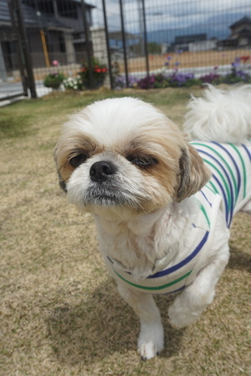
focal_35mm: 34
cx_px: 126
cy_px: 188
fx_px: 361
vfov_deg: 55.1
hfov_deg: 38.4
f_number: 9
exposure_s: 1/250
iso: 100
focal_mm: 23
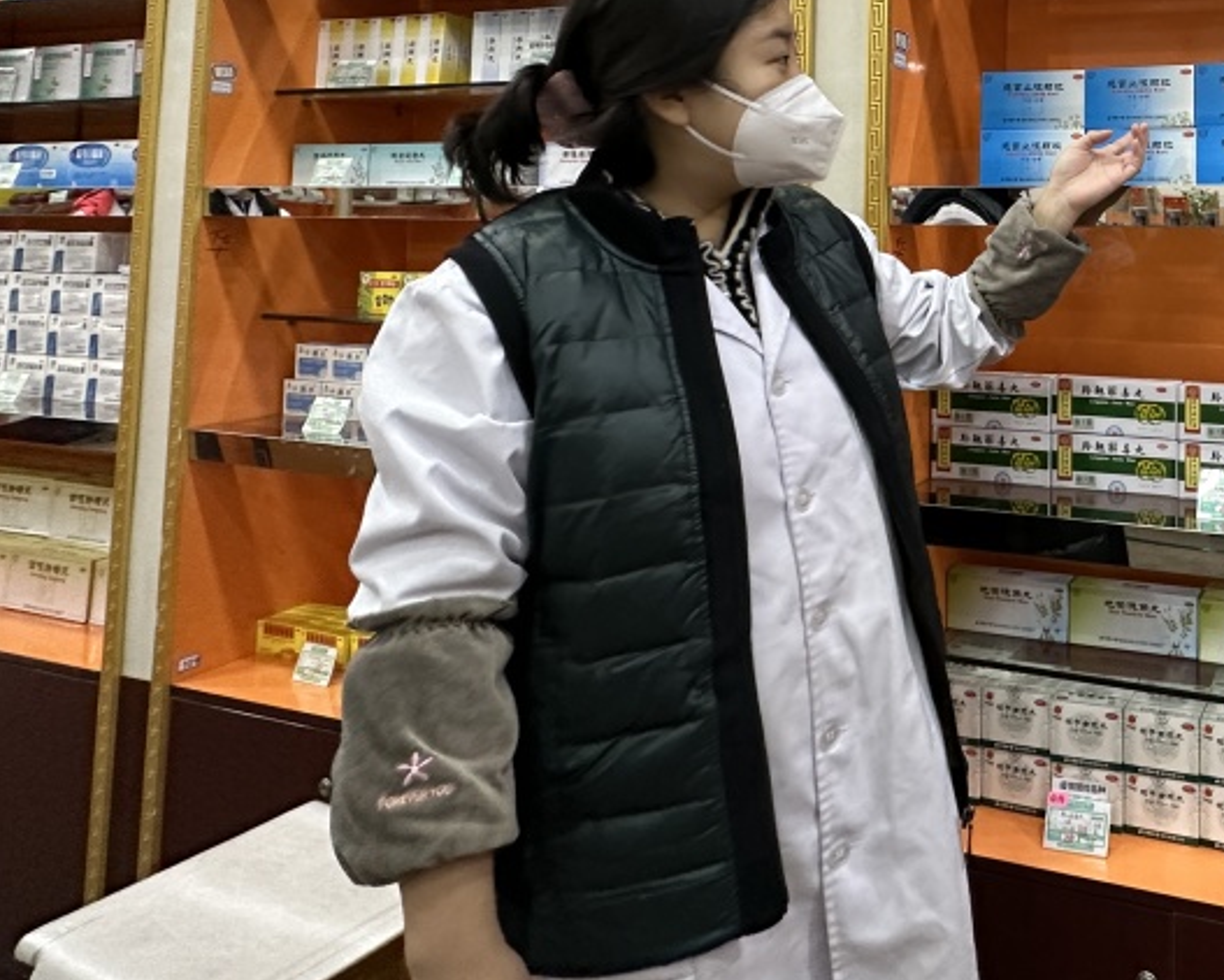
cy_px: 156
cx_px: 1138
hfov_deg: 53.1
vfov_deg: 47.8
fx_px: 1015
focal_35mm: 28
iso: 250
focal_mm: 2.22
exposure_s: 1/50
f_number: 2.2
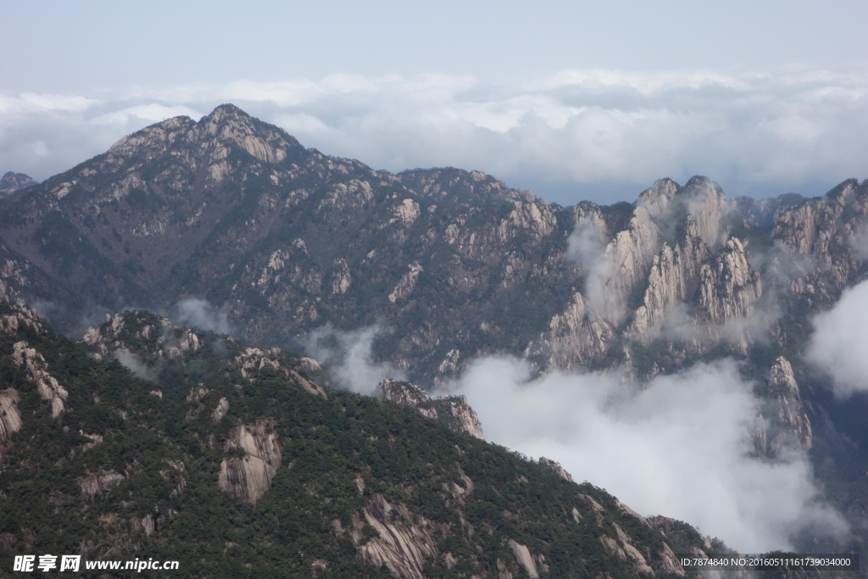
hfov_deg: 30.1
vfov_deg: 20.3
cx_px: 434
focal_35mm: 67
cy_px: 290
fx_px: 1616
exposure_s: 1/1600
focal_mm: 25.02
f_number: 10
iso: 800
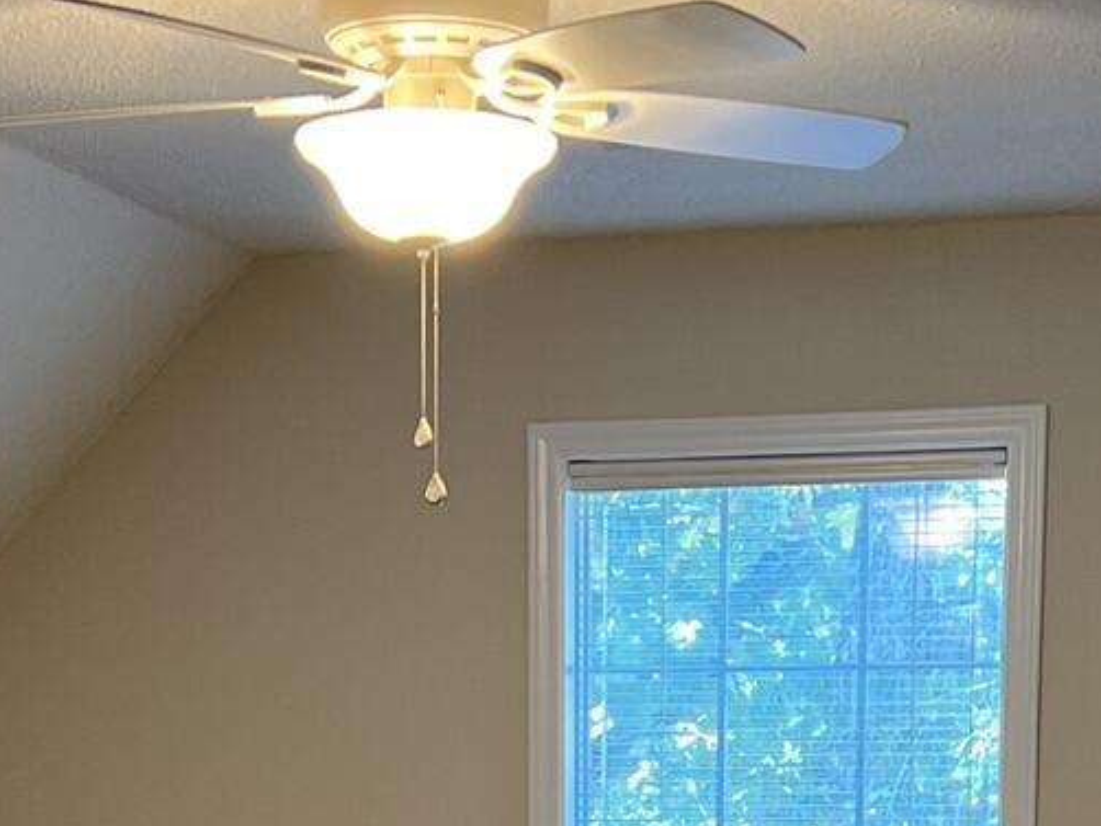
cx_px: 432
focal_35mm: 106
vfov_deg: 13.5
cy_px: 1078
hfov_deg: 18.5
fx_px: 3373
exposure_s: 1/60
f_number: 1.5
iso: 200
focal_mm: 5.7
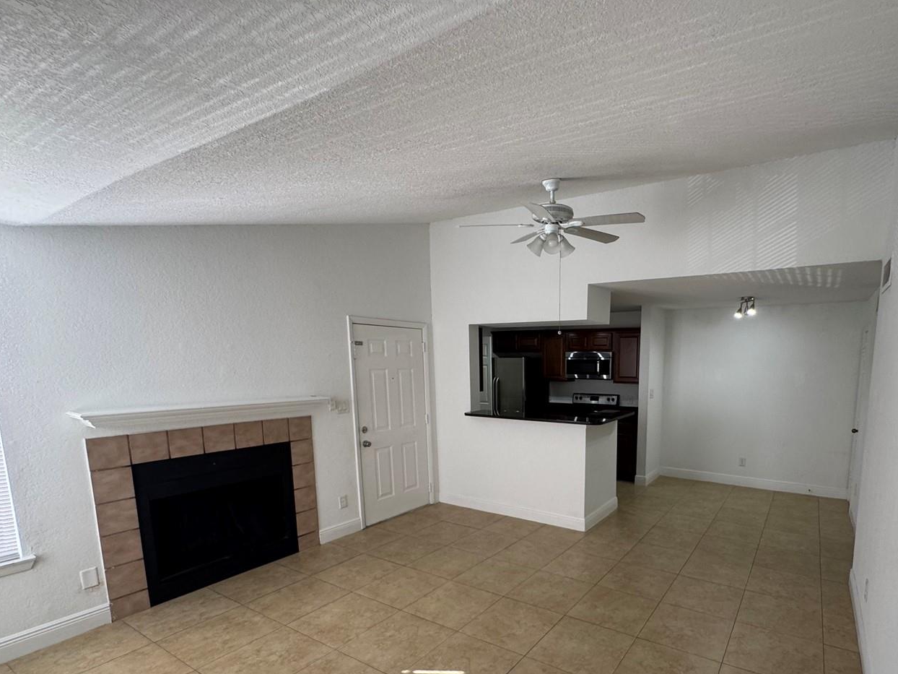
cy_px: 430
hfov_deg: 86.3
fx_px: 467
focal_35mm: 18
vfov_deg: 70.2
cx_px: 551
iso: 160
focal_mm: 2.22
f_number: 2.2
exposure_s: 1/99
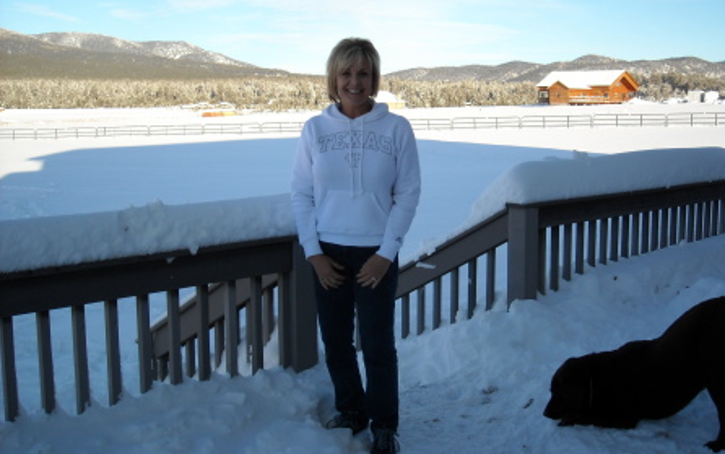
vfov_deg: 27.4
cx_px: 362
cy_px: 206
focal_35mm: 47
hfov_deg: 42.6
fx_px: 929
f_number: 3.1
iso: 64
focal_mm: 7.1
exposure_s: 1/458
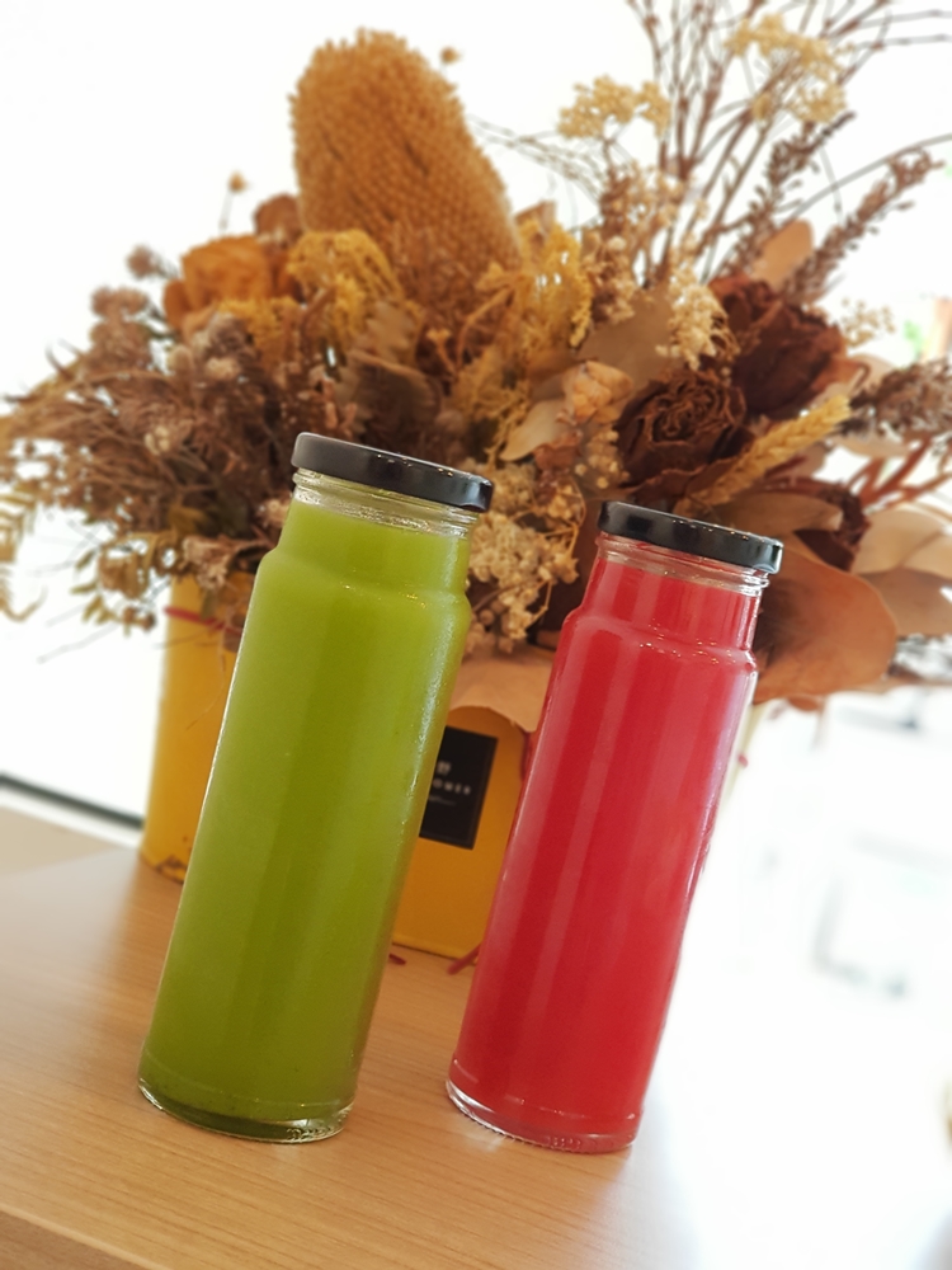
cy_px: 635
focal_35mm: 52
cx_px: 476
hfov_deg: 28.0
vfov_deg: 36.8
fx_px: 1907
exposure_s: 1/33
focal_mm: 6
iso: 200
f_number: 2.4
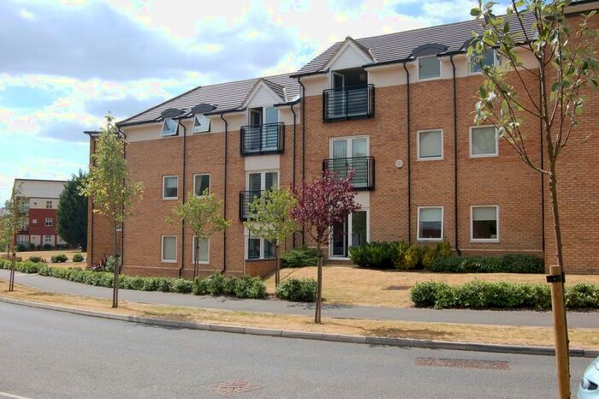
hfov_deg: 55.1
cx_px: 300
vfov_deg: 38.3
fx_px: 574
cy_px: 200
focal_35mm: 34
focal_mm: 23
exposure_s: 1/320
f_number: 9
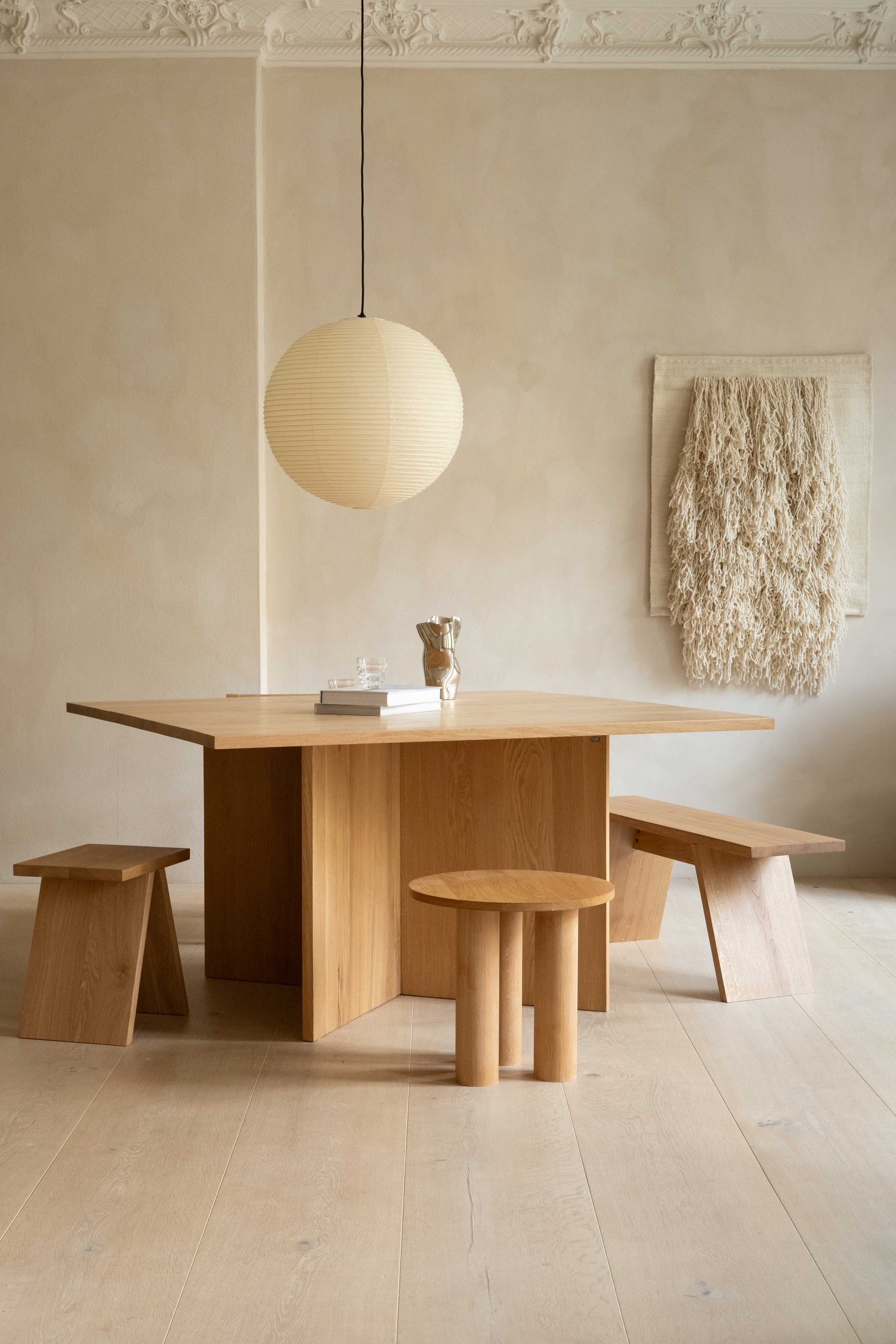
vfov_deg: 39.6
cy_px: 672
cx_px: 448
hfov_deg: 27.0
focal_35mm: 50
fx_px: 1867
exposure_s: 1/125
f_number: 7.1
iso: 3200
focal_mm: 50
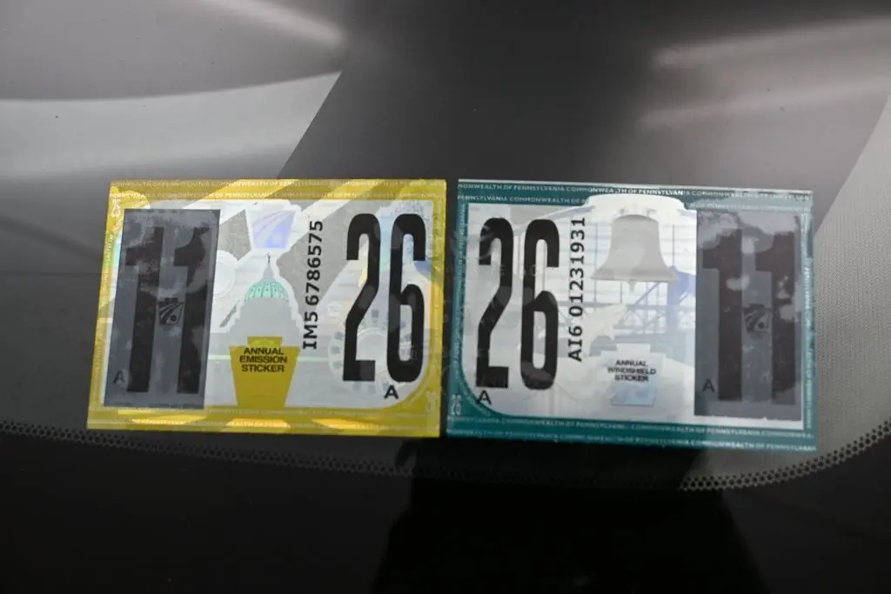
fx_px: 928
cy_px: 297
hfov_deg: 51.3
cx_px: 446
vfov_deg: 35.5
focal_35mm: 38
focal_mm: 25
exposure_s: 1/250
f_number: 5.6
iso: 180
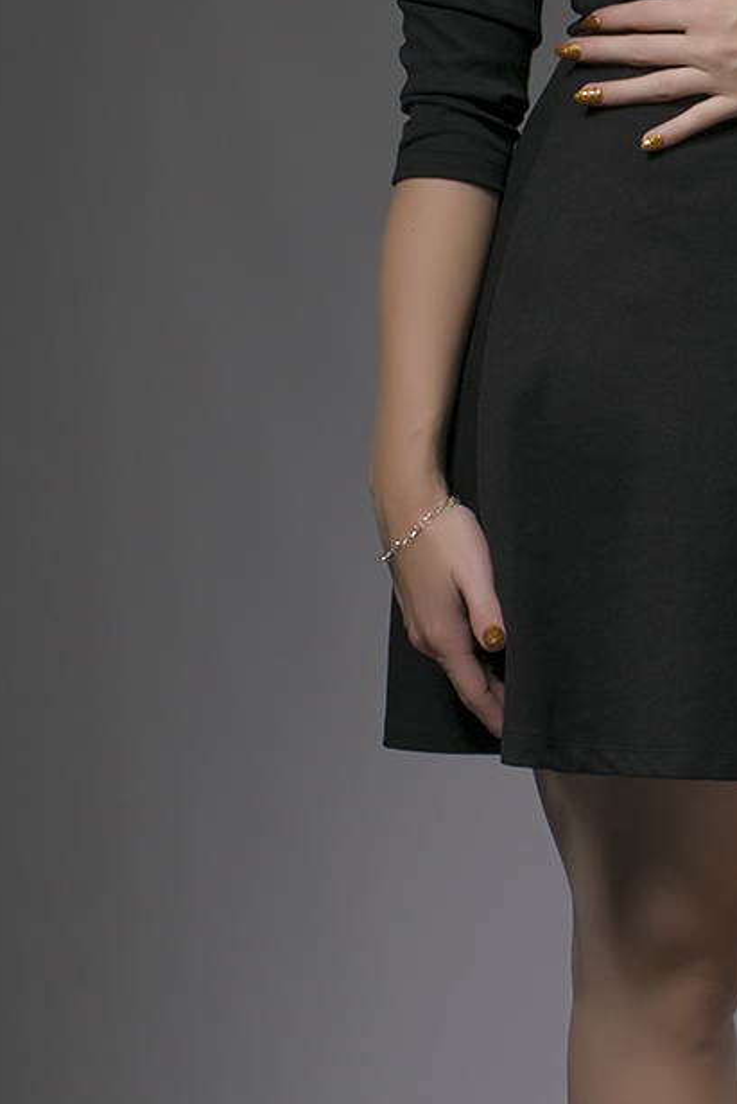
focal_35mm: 148
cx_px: 887
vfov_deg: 13.9
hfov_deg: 9.2
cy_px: 493
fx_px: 4542
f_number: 13
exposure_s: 1/200
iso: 100
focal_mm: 38
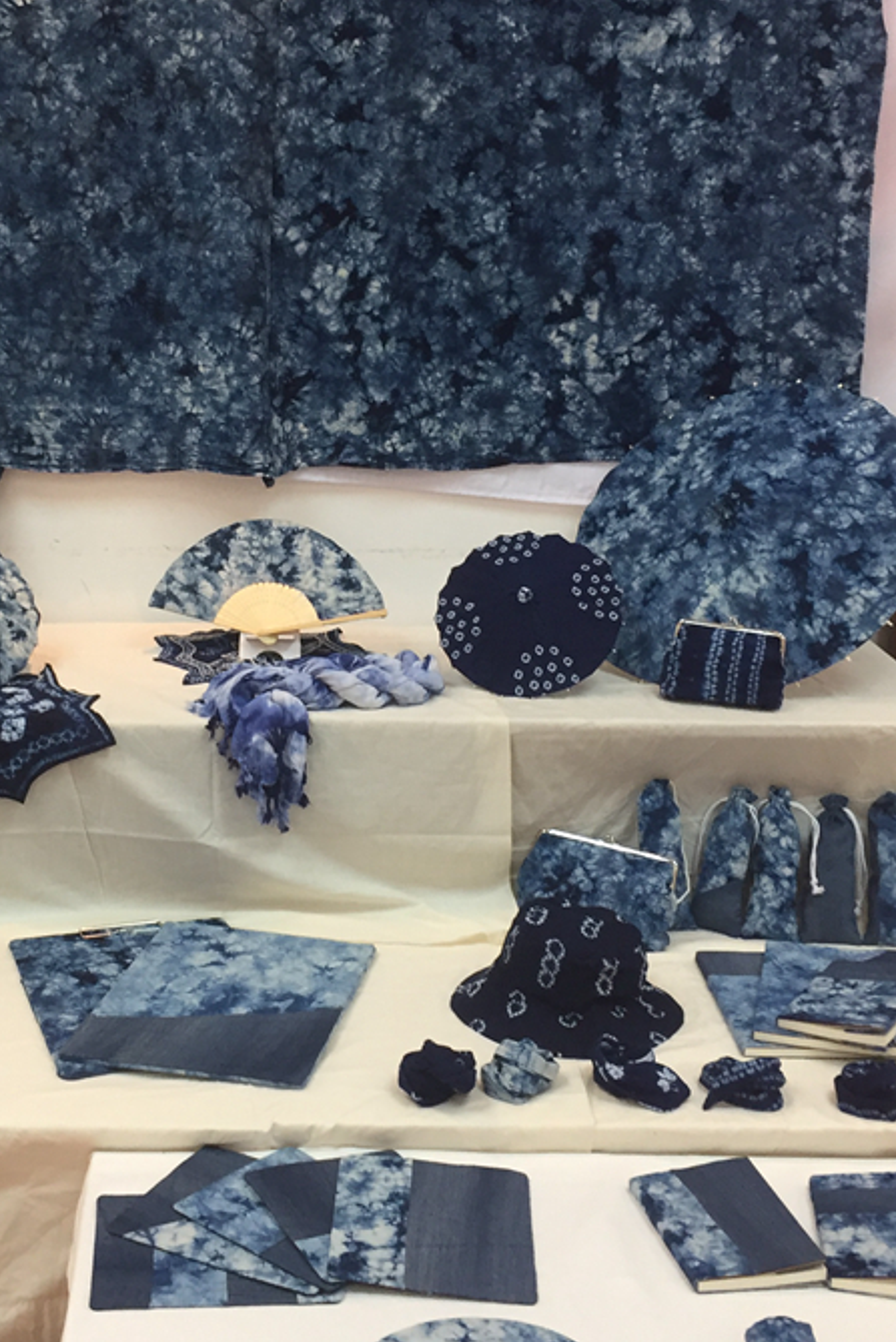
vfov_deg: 41.0
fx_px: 1791
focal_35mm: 48
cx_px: 281
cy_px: 568
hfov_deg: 27.9
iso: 50
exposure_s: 1/33
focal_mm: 4.15
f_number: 2.2
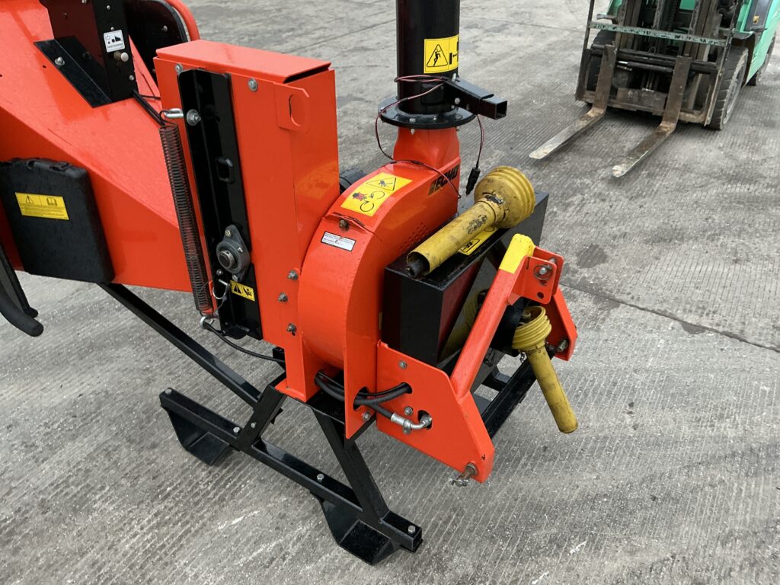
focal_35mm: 28
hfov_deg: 63.4
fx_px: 631
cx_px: 390
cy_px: 292
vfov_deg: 49.7
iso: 100
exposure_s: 1/60
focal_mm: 3
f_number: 1.8
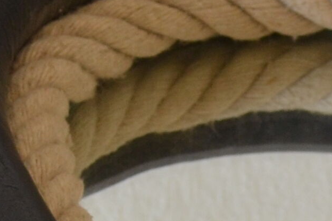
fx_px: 2453
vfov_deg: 5.0
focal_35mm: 266
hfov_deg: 7.6
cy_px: 539
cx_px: 543
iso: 400
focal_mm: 24
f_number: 4
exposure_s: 1/40
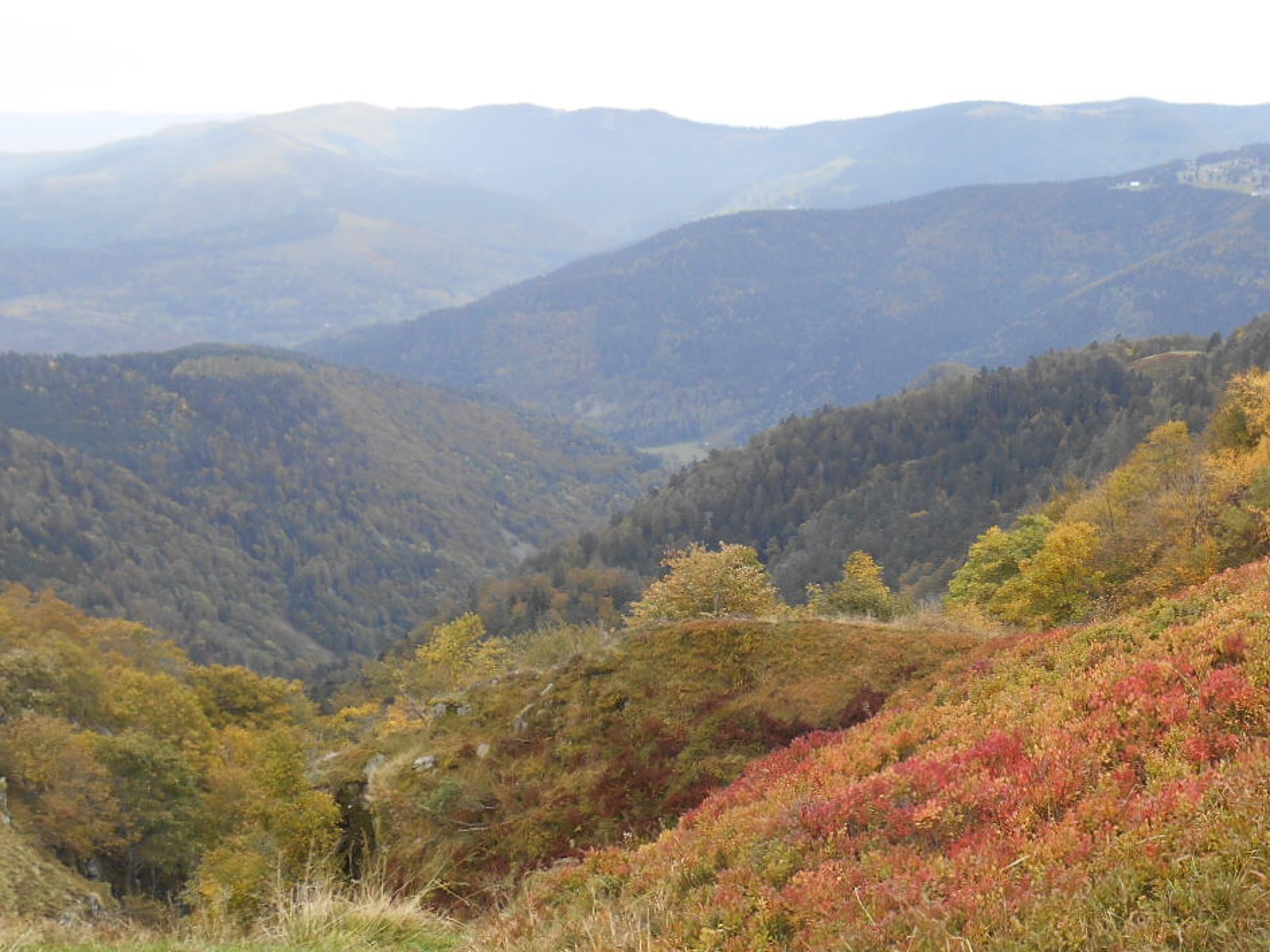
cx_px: 949
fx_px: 1614
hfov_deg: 41.7
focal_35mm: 44
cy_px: 598
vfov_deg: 32.7
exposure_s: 1/60
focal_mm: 4.7
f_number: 3.4
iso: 80
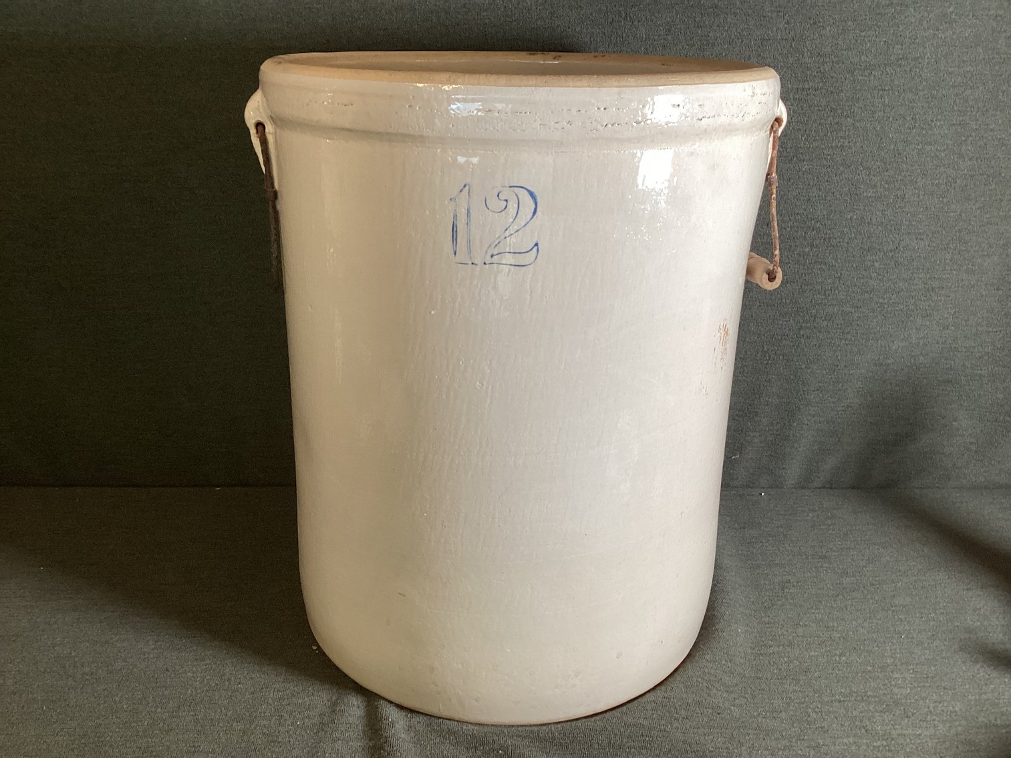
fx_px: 905
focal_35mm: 31
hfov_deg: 58.3
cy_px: 379
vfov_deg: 45.4
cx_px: 506
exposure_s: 1/60
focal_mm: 3.3
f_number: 2.4
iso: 100
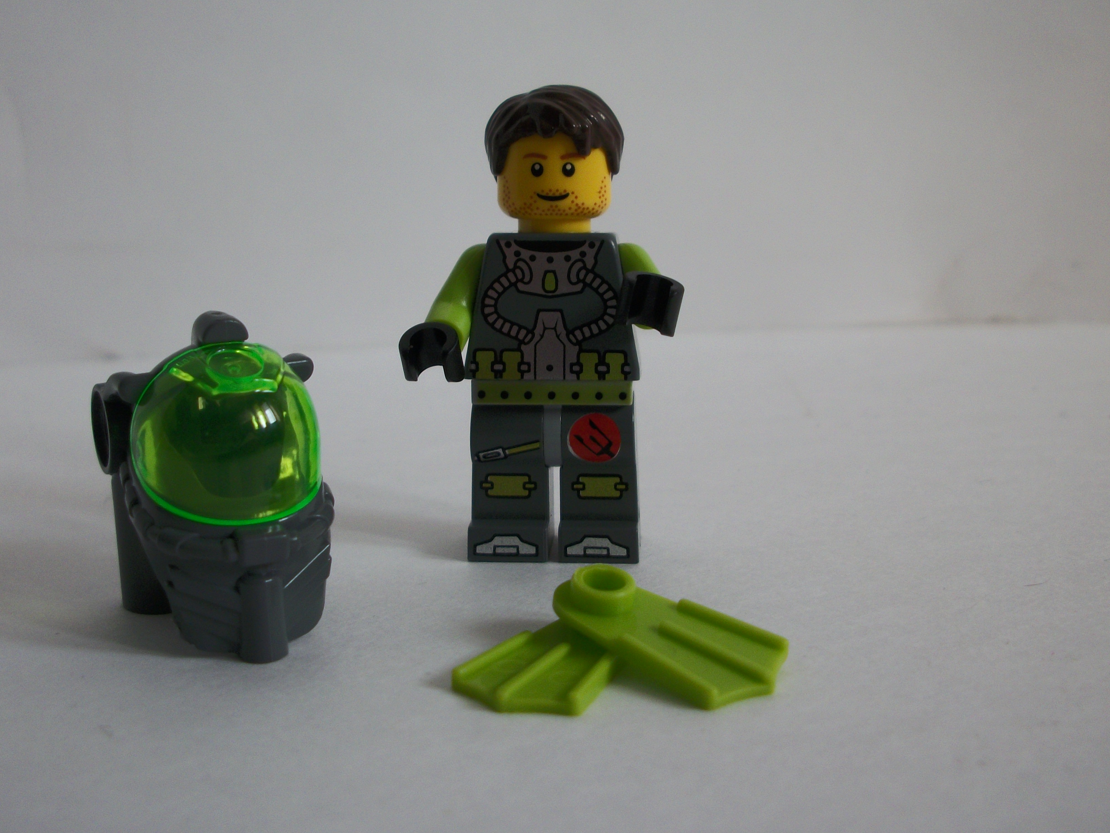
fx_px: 1379
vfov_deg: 33.6
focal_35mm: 43
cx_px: 550
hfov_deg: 43.9
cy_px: 385
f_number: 3.1
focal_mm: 6.3
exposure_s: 1/80
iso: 80
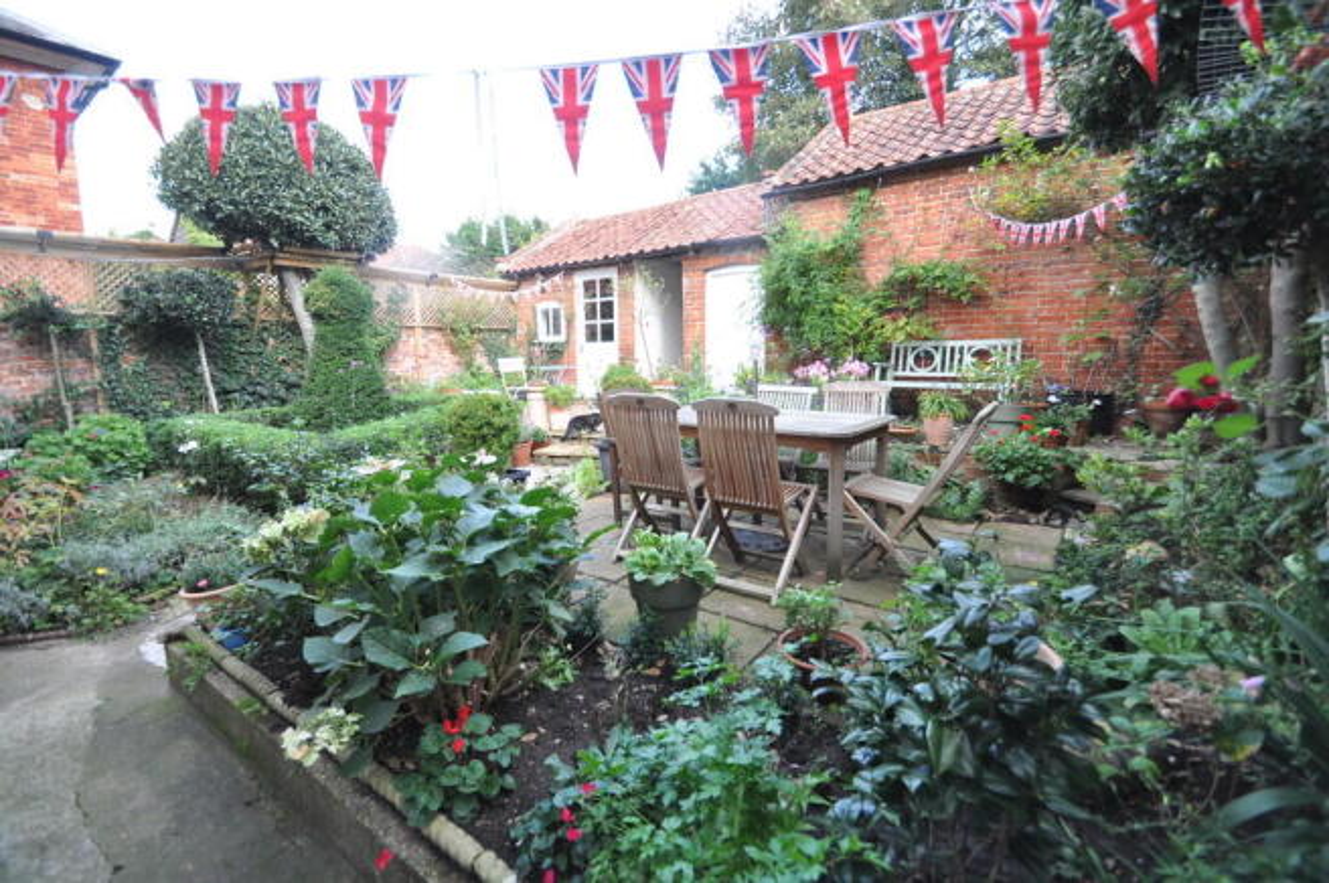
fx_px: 553
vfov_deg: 77.2
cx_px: 664
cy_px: 442
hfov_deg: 100.4
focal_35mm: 15
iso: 400
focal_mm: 10
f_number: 4
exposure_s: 1/160
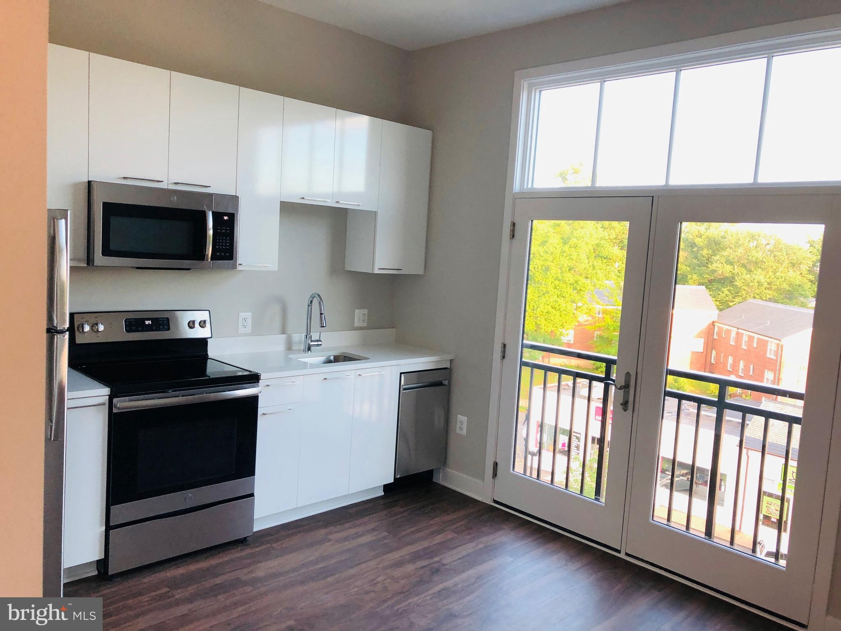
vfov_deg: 49.7
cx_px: 420
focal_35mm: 28
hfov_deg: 63.4
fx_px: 680
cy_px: 316
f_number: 1.8
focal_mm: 3.99
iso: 25
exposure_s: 1/30
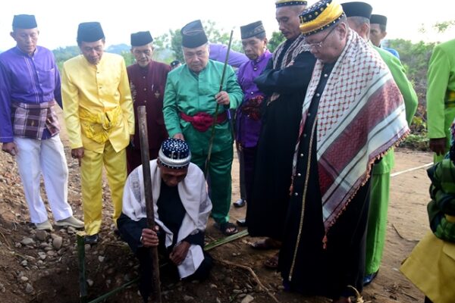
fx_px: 379
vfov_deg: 43.5
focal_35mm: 30
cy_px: 170
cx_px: 174
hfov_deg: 61.2
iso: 2000
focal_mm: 24
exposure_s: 1/125
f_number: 4
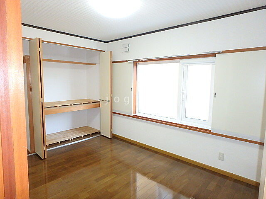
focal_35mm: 21
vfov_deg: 63.4
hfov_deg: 79.0
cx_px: 133
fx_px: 161
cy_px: 100
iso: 400
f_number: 3.5
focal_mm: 3.7
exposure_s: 1/30
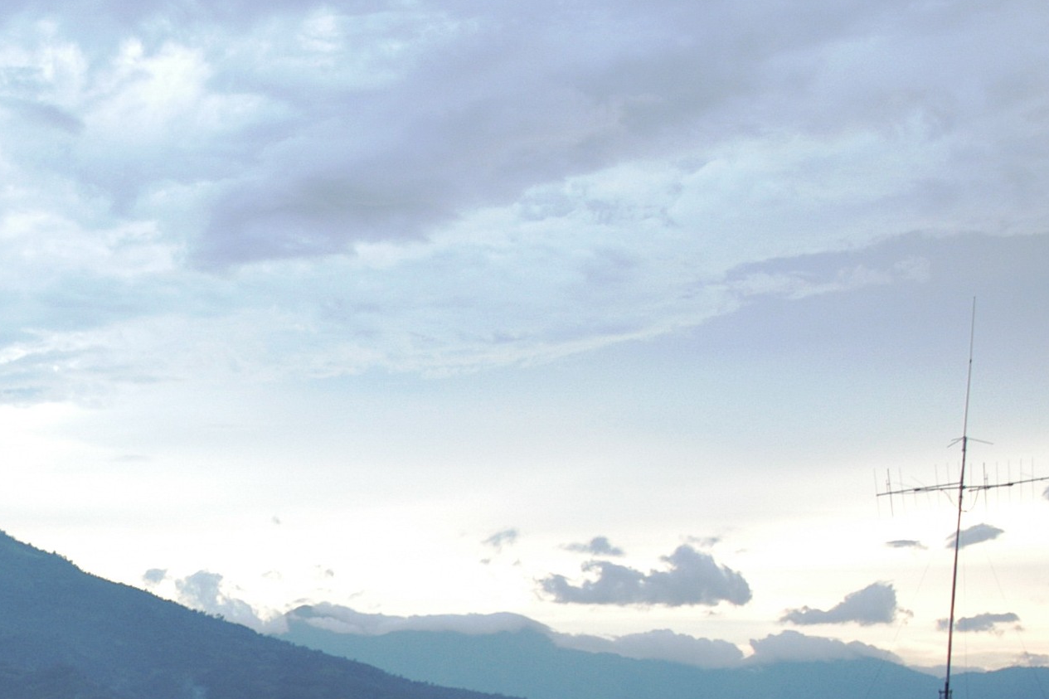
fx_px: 1865
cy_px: 756
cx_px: -66
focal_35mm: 64
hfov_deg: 28.9
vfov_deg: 20.3
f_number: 4.5
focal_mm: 18
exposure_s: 1/320
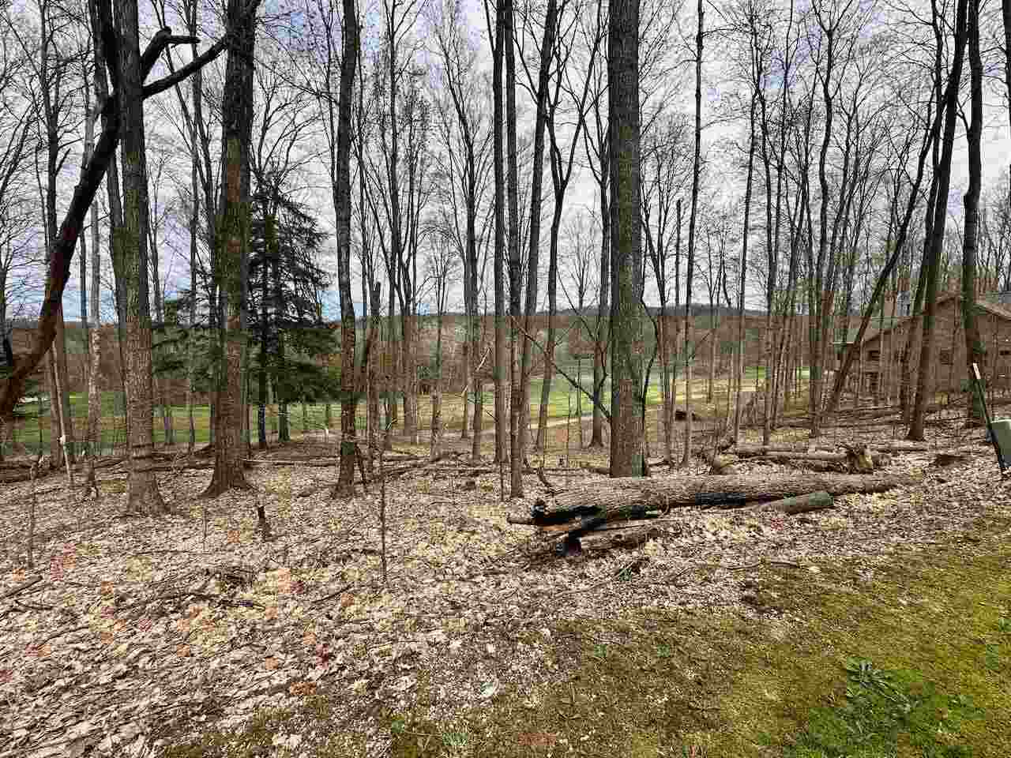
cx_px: 506
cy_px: 379
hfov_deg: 102.1
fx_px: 409
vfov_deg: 85.7
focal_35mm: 14
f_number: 2.2
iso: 40
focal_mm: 2.22
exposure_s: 1/1182
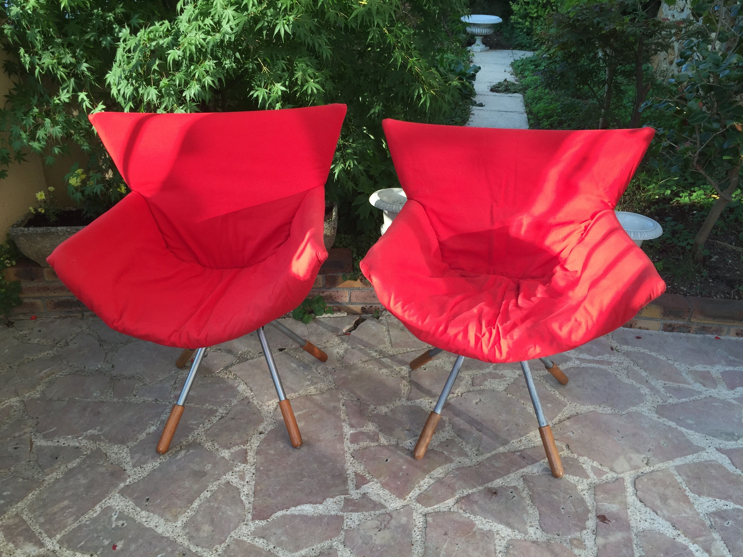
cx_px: 372
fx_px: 622
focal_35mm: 29
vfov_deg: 48.2
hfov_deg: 61.7
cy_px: 278
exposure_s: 1/187
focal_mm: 4.15
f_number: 2.2
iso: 32
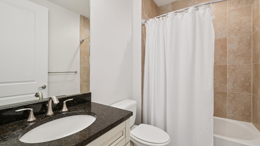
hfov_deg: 99.4
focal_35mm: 16
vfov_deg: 67.1
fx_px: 110
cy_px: 71
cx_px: 132
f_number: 8
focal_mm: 15
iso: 400
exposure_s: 1/10
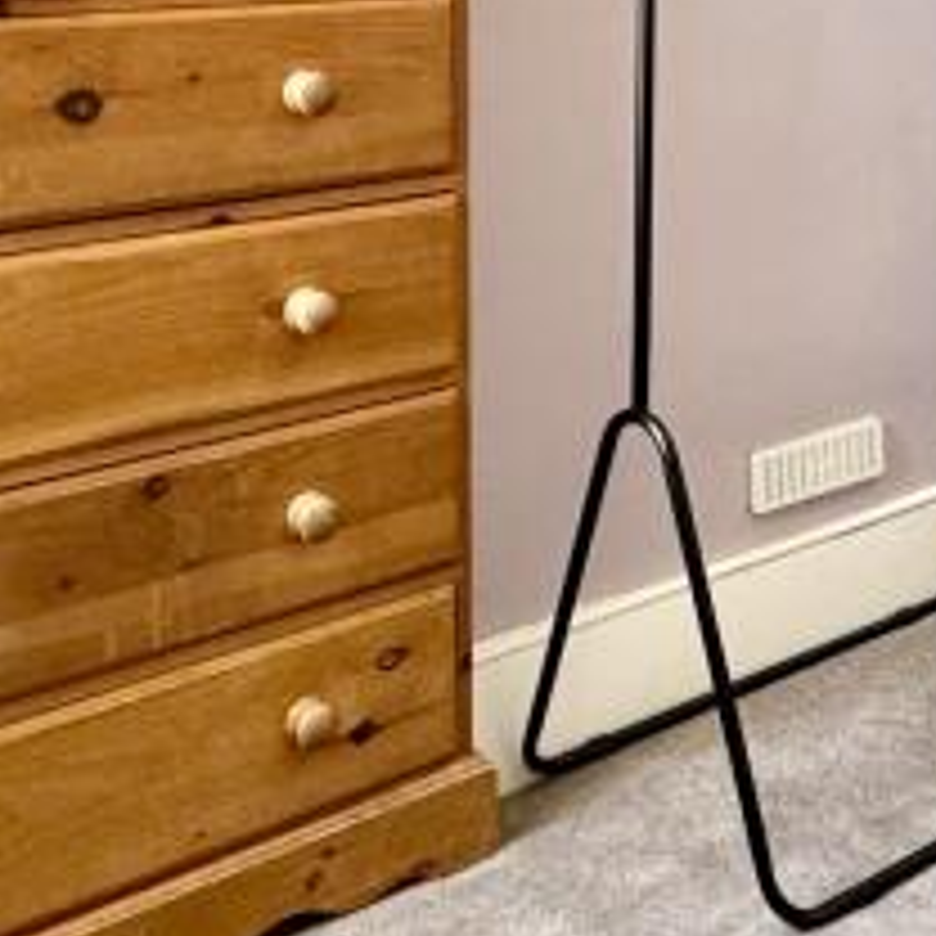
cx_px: 860
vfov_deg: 26.0
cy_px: -99
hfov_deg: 27.1
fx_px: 1866
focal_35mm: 61
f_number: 2.2
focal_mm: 2.22
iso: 320
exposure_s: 1/99
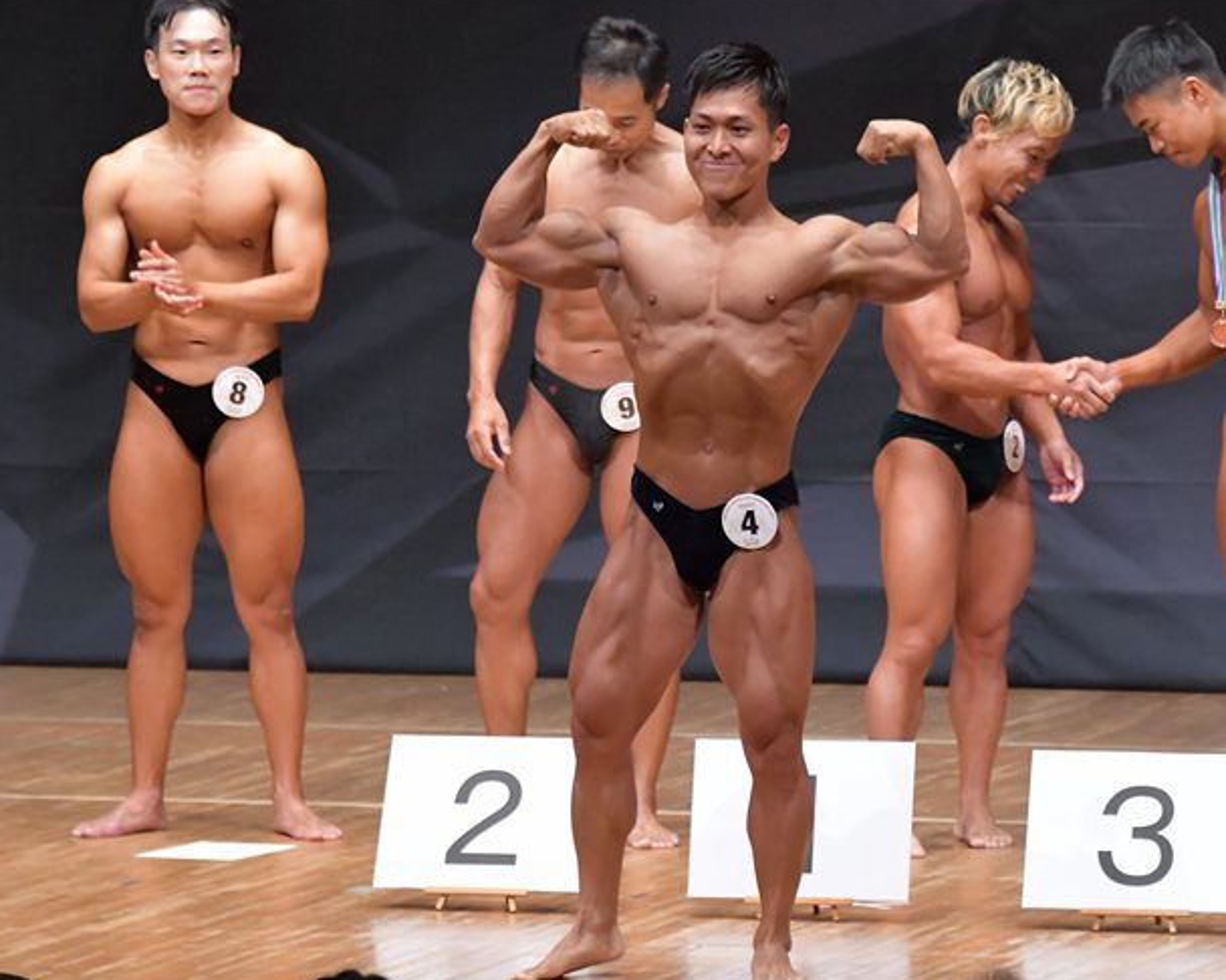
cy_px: 510
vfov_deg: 4.5
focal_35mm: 341
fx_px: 12369
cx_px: 733
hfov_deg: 5.7
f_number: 5.6
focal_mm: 190
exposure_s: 1/400
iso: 8000
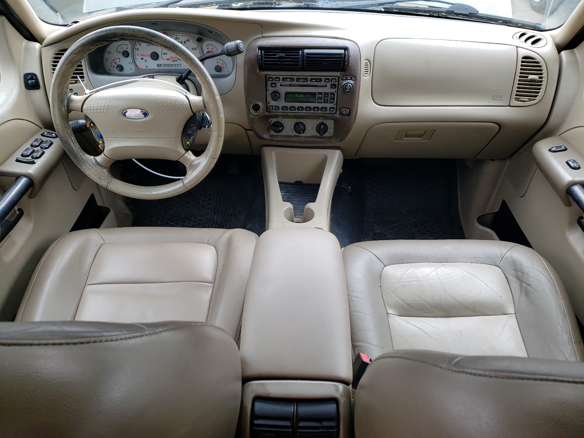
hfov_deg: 67.3
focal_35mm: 26
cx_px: 292
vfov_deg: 53.1
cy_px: 219
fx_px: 439
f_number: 1.5
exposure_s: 1/256
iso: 50
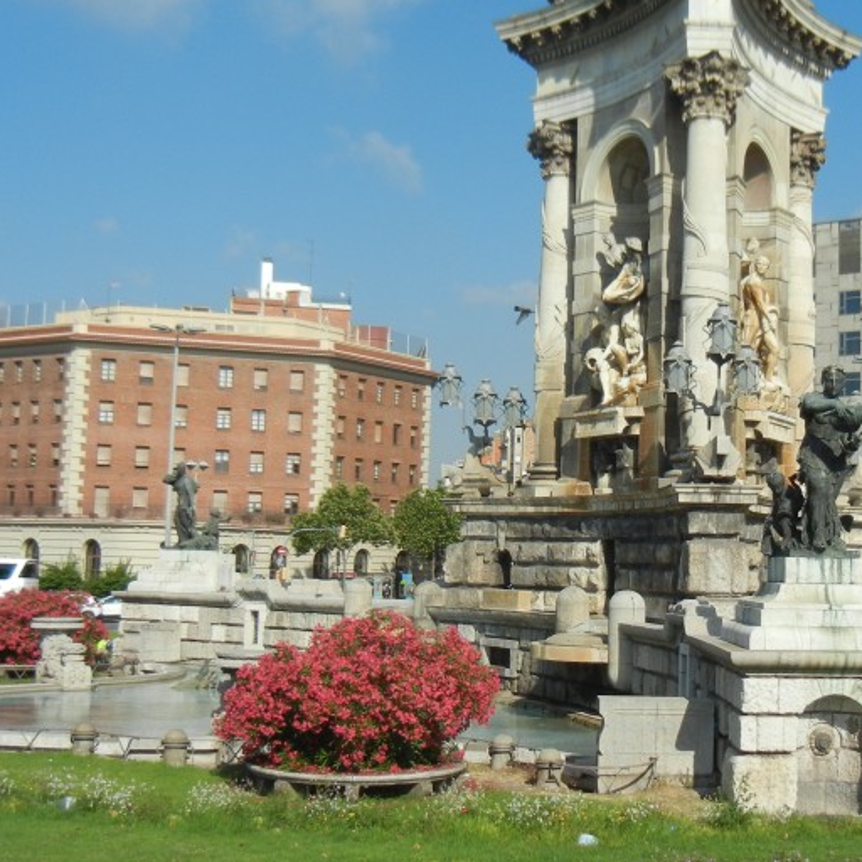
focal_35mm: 53
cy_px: 426
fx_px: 1493
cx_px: 613
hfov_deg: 31.8
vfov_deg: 32.2
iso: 160
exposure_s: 1/536
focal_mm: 5.4
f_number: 7
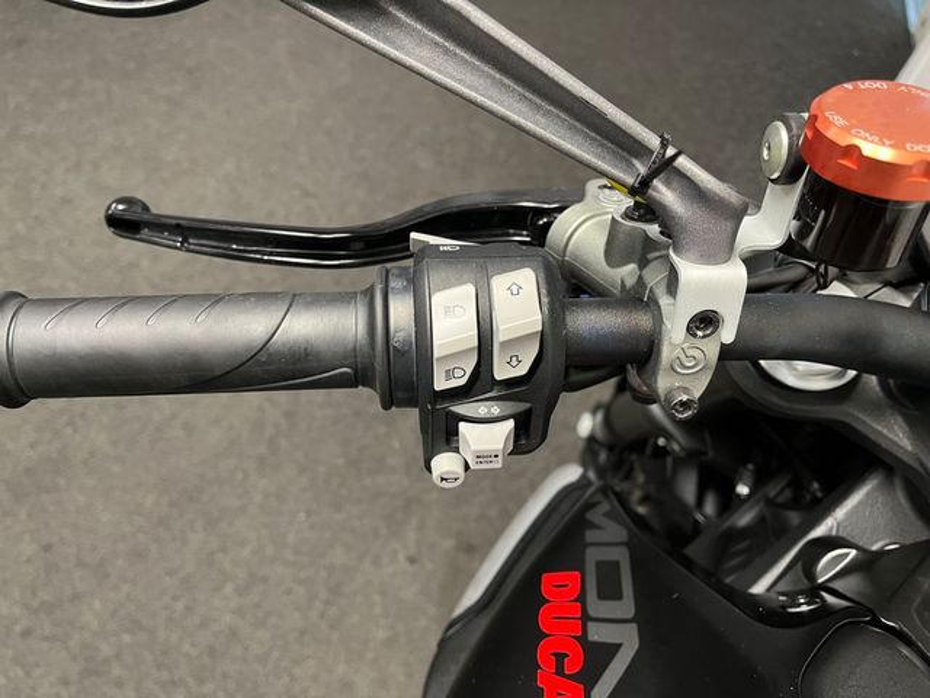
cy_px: 349
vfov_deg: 53.1
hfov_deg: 67.3
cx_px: 465
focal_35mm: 26
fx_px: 699
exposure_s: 1/50
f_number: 1.6
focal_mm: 5.1
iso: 400
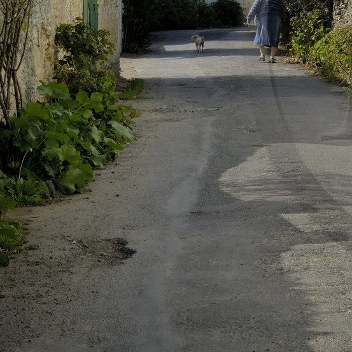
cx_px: 500
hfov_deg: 12.0
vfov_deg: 12.4
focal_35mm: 140
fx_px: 1611
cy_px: 36
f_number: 11
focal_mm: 38
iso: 100
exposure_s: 1/160
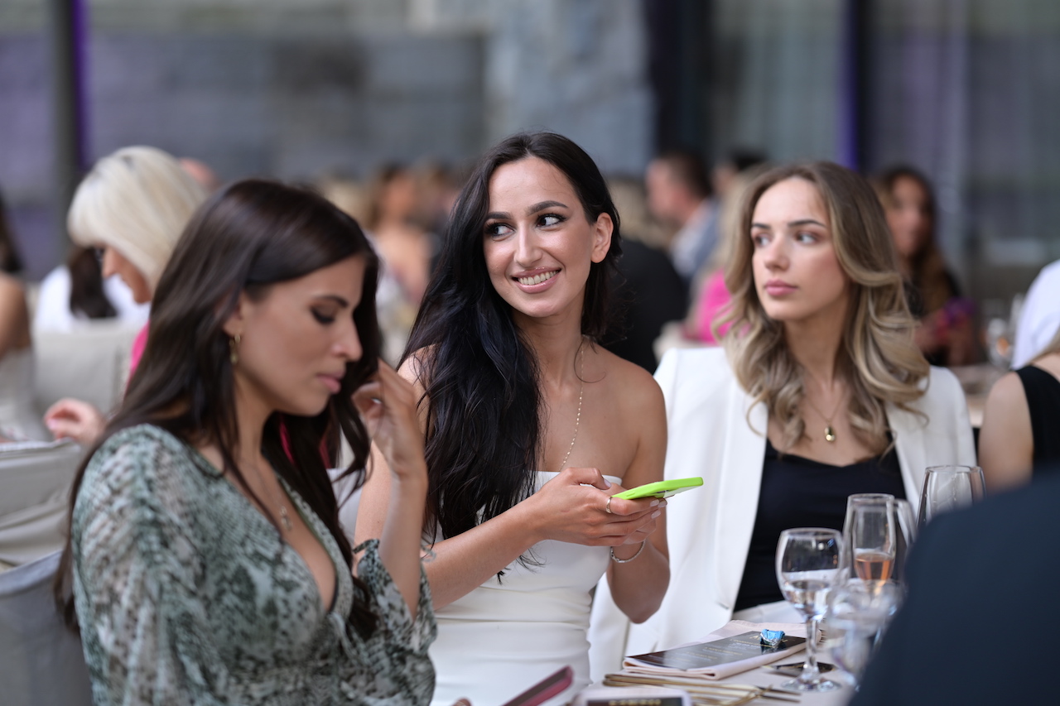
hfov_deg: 23.9
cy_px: 353
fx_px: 2502
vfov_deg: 16.1
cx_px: 530
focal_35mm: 85
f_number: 2
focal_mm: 85
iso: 200
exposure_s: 1/100
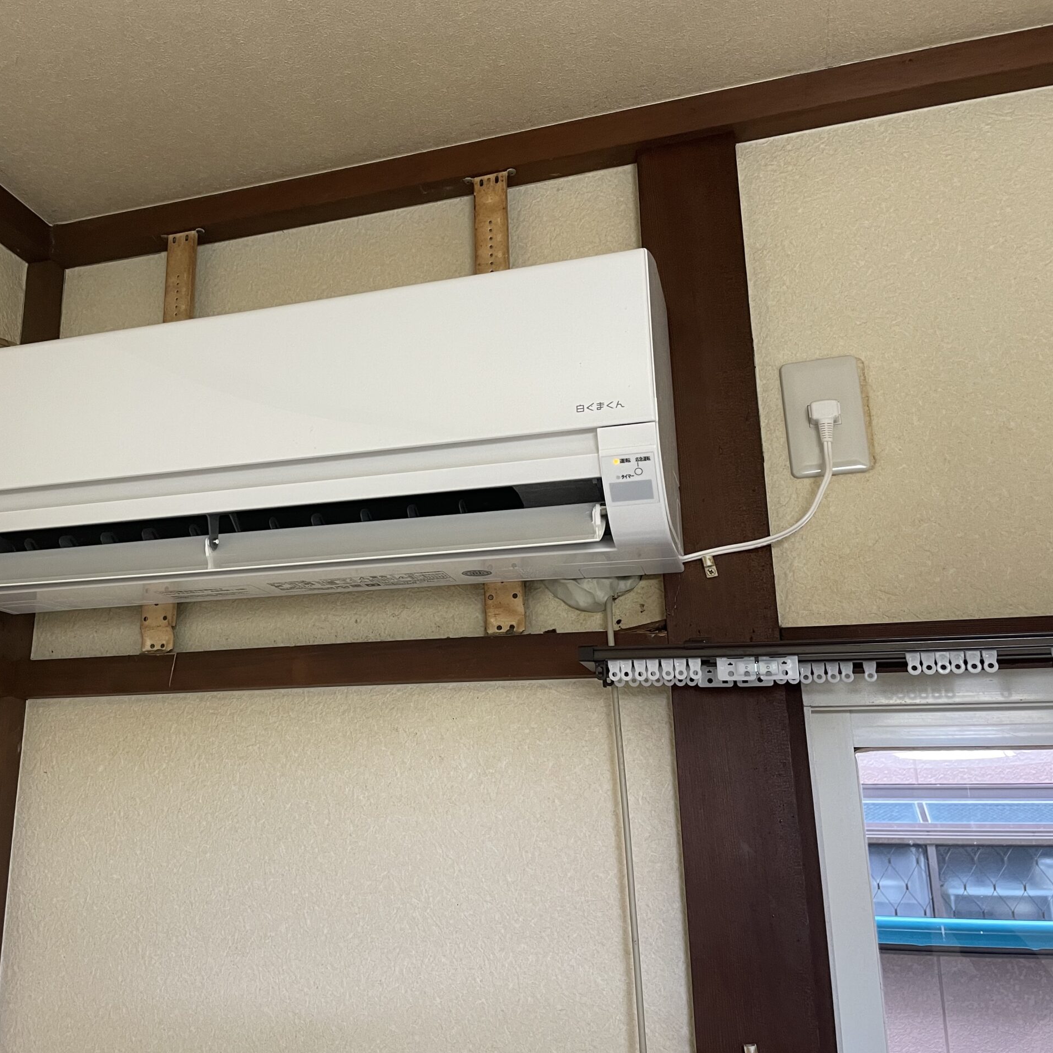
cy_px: 529
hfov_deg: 51.8
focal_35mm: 31
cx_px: 371
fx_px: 1067
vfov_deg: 52.5
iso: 160
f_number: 1.6
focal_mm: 4.2
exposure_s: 1/60
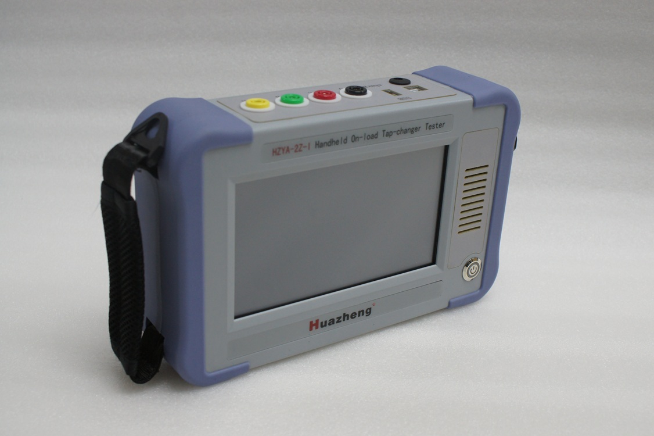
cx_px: 327
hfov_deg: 43.6
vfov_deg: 29.8
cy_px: 218
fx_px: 817
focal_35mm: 45
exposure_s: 1/50
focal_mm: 30
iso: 640
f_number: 5
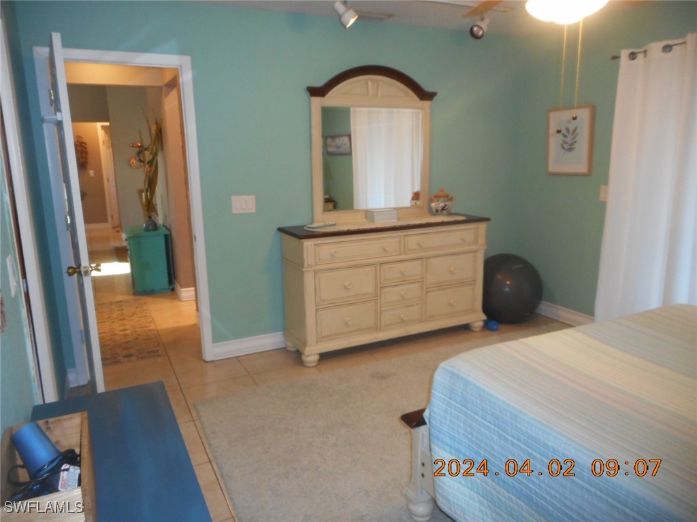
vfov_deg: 54.9
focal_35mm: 25
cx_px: 348
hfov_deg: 69.4
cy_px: 261
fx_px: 503
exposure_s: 1/25
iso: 320
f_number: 3.7
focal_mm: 4.5
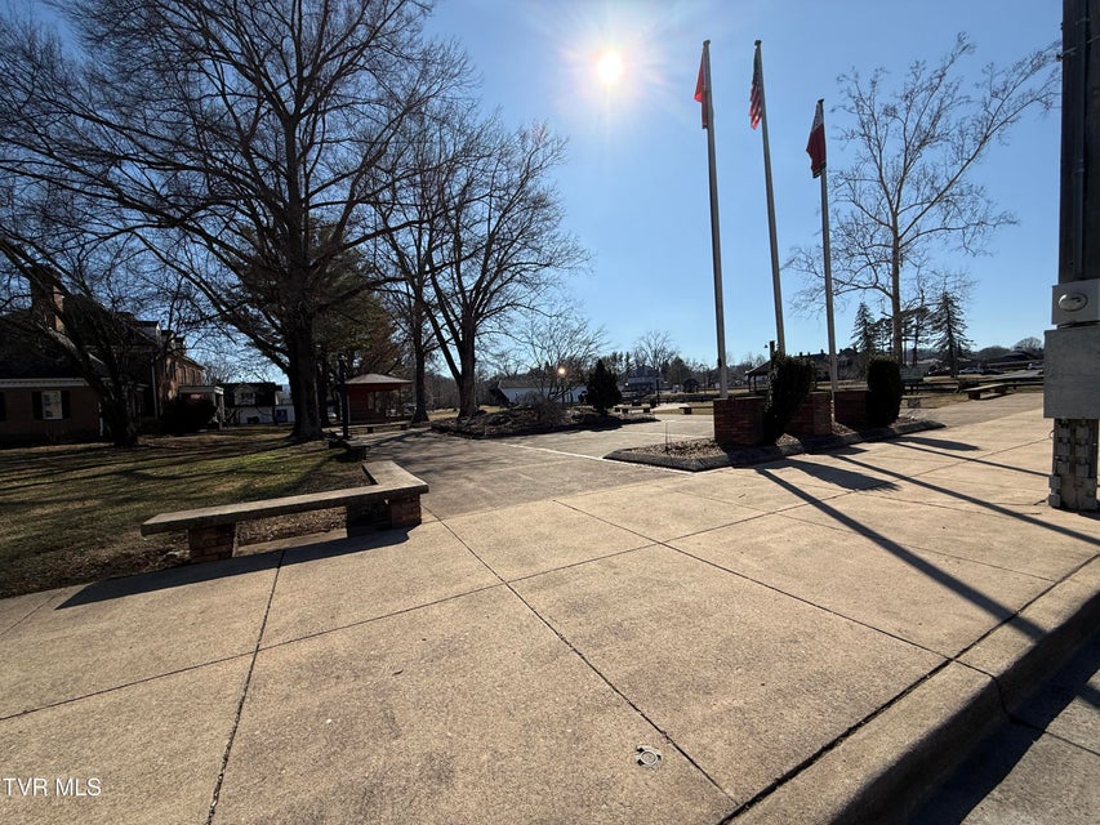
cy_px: 412
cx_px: 550
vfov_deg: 85.7
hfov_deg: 102.1
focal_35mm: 14
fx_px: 445
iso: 50
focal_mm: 2.22
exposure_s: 1/3125
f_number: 2.2
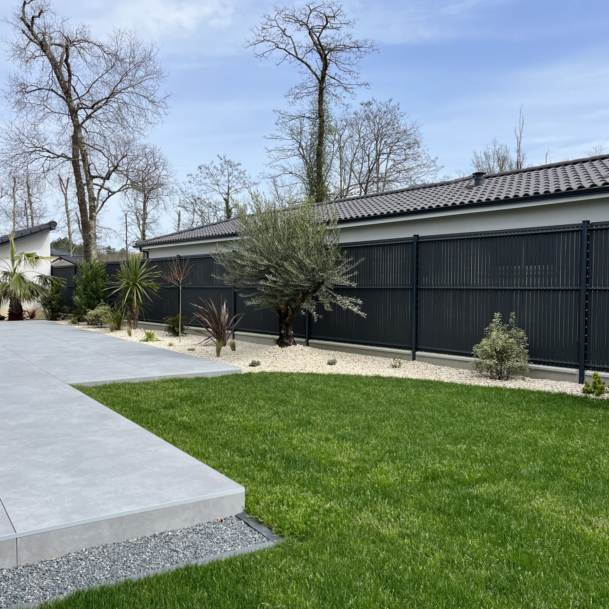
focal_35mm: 31
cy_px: 305
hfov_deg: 52.5
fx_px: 617
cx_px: 278
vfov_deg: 52.5
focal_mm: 5.1
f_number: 1.6
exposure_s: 1/3049
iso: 50
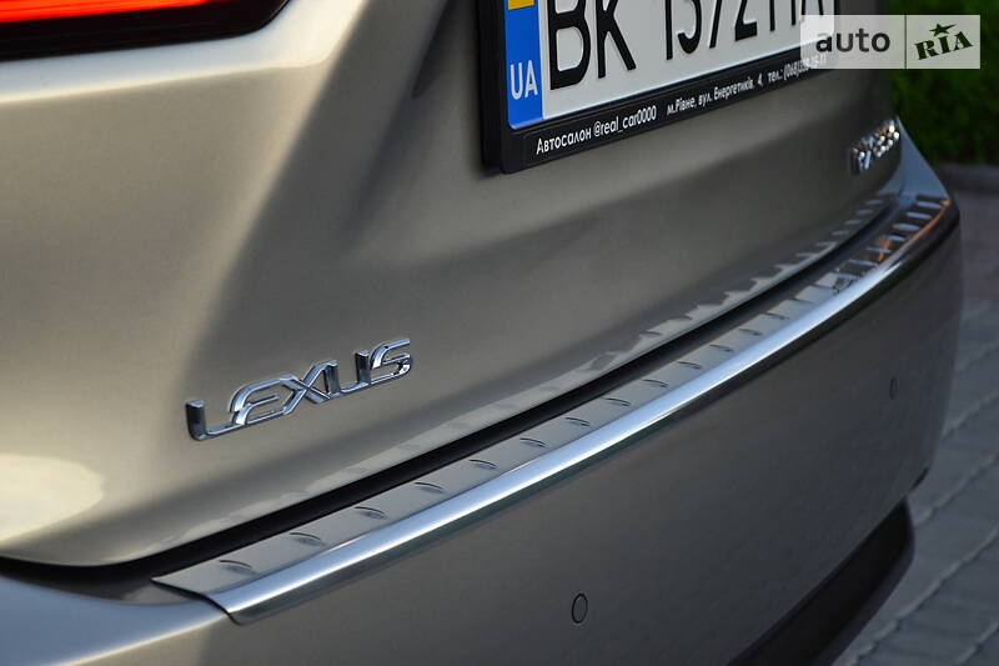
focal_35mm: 82
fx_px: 2289
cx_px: 500
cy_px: 333
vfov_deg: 16.5
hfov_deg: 24.6
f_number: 5.6
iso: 320
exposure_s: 1/125
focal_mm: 55
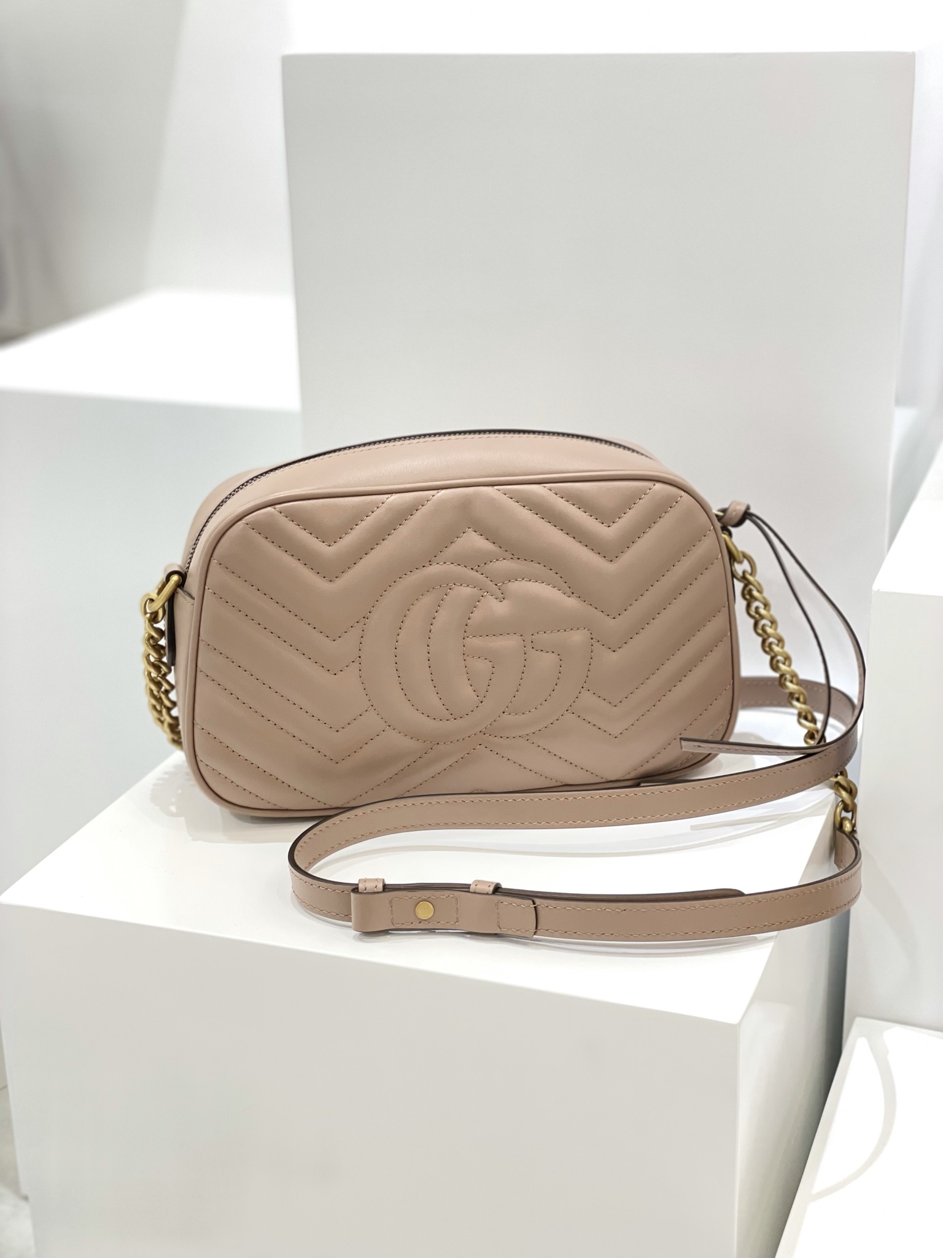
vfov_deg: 36.8
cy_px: 629
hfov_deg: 28.0
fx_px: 1889
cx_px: 472
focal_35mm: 52
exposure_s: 1/100
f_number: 2
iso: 125
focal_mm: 6
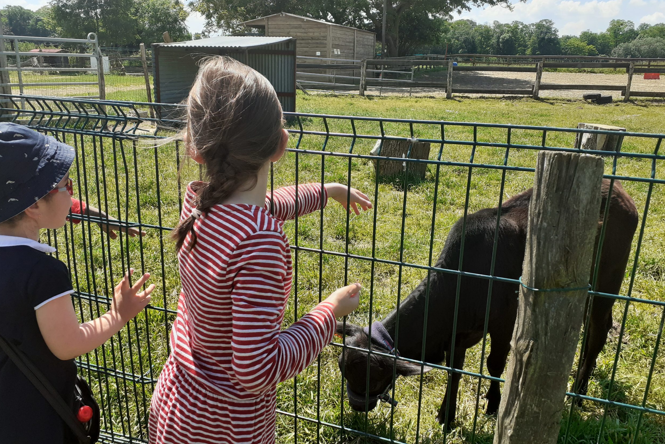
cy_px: 230
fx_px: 536
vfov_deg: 45.0
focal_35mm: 29
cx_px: 332
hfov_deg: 63.7
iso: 40
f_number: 1.9
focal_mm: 3.6
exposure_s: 1/855
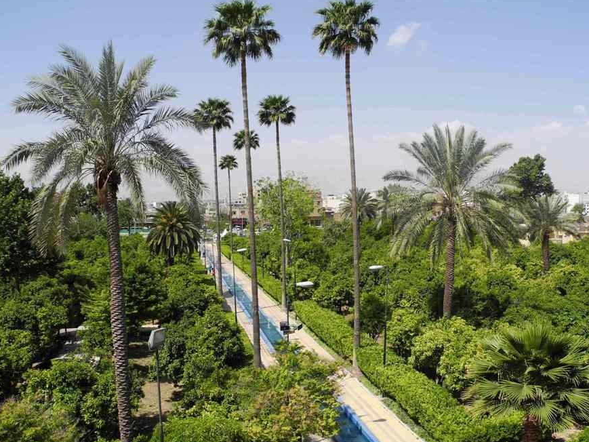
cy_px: 257
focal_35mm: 33
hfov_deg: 55.3
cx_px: 313
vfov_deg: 42.8
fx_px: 562
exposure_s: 1/851
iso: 100
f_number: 4.5
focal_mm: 6
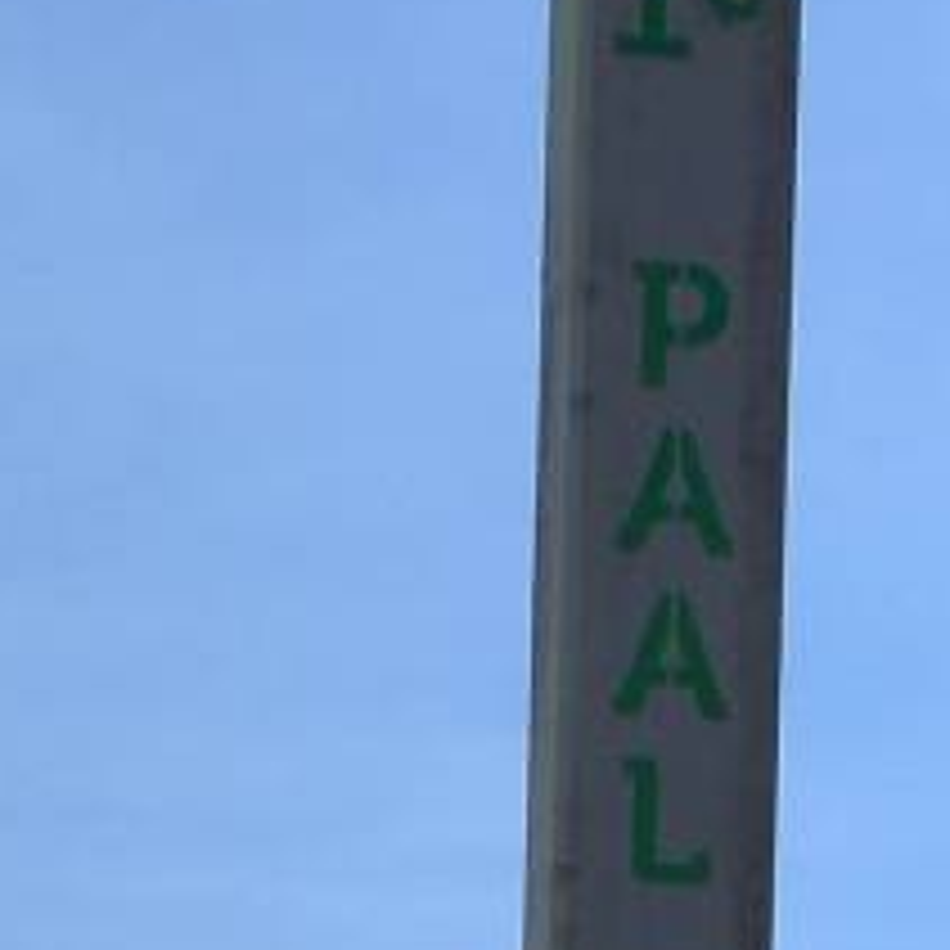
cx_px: 810
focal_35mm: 359
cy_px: 2742
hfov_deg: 4.9
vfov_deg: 4.7
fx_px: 11142
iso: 400
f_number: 10
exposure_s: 1/800
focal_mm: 31
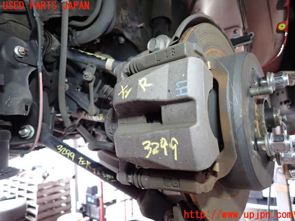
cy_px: 110
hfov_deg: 69.4
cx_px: 148
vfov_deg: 54.9
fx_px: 213
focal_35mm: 25
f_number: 2
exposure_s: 1/40
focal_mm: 4.5
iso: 200
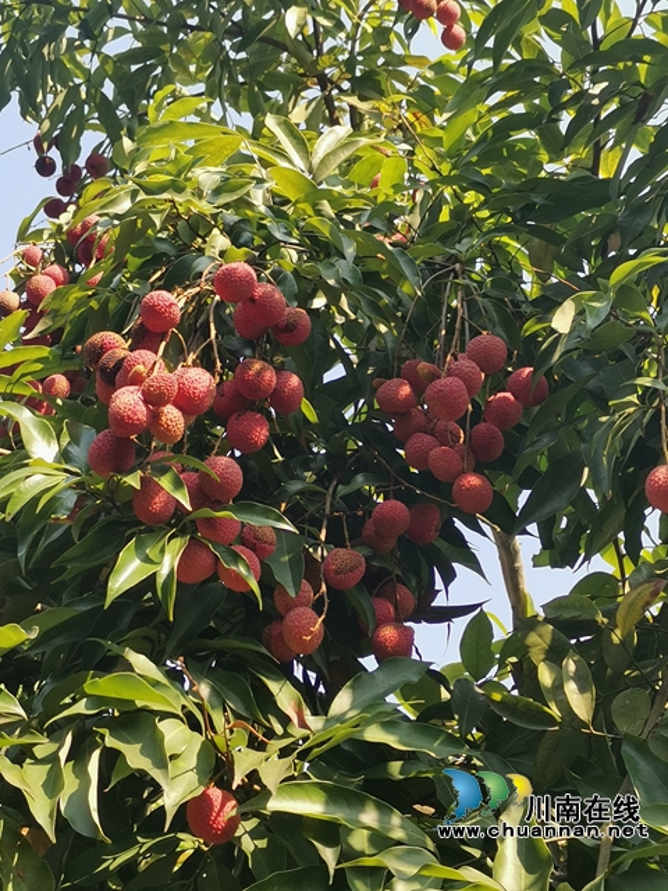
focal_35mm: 52
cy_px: 446
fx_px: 1338
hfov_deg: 28.0
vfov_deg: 36.8
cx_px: 334
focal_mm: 4.75
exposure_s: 1/381
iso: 50
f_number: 1.8
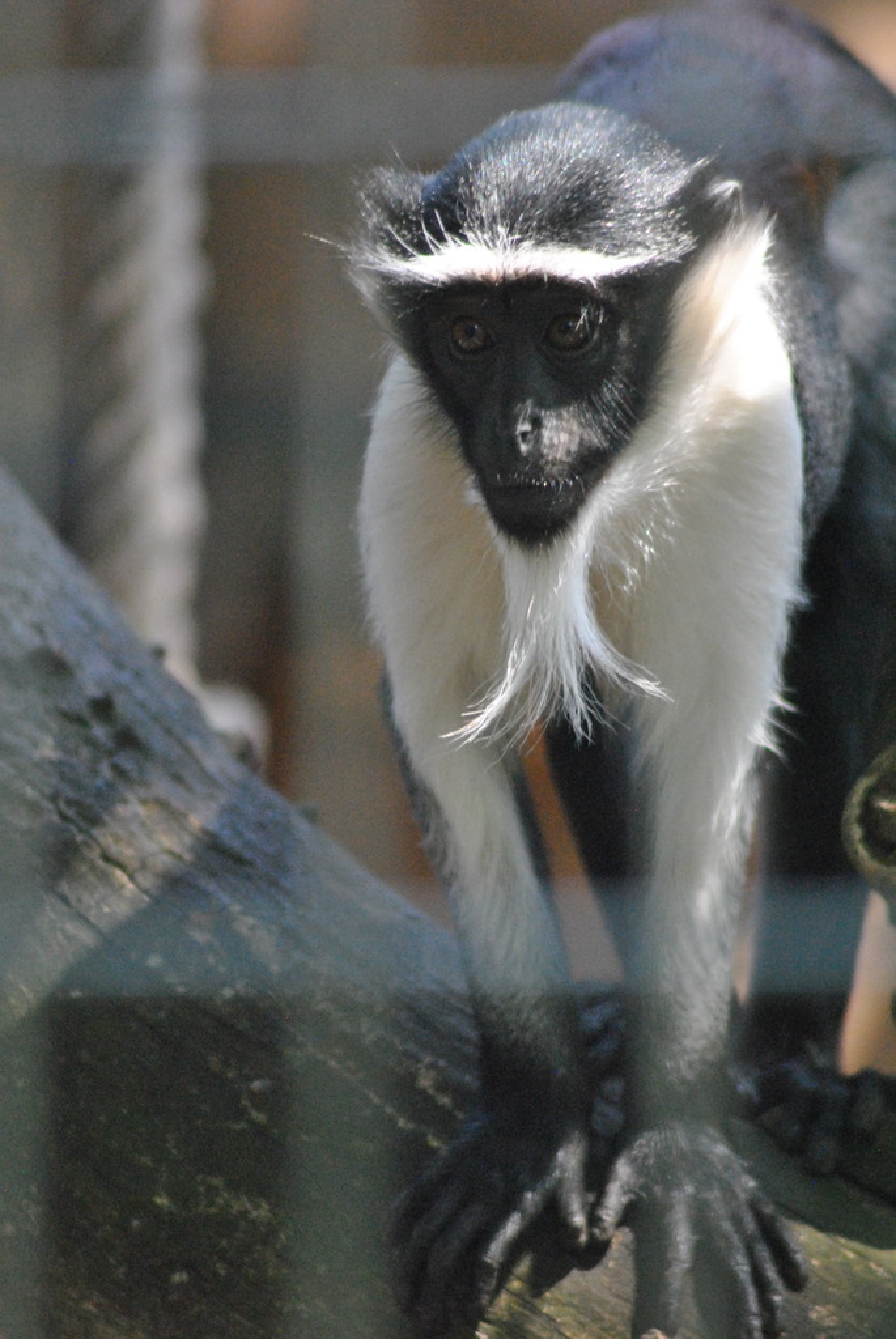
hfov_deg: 3.1
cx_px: 448
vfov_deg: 4.6
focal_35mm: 450
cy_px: 670
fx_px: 16759
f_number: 5.6
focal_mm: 300
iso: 1600
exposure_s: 1/400
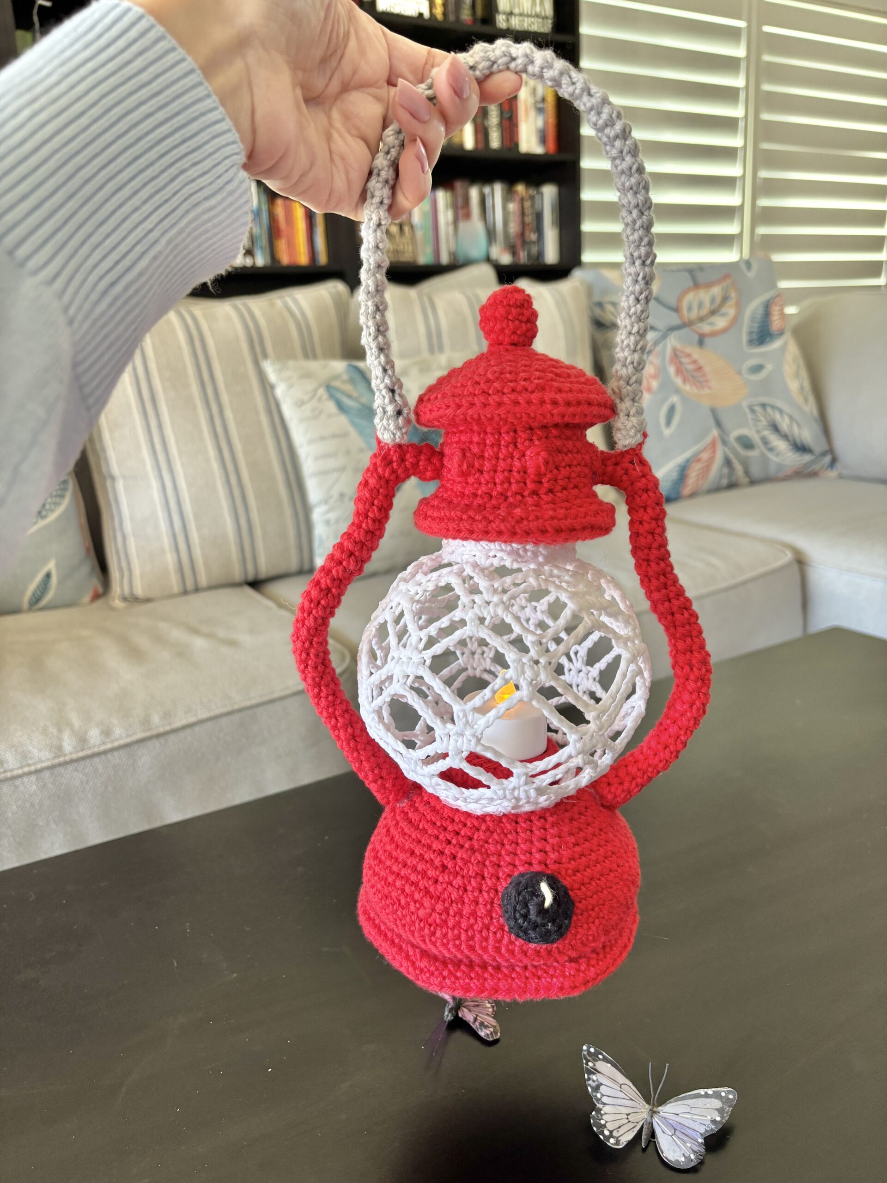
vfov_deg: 67.3
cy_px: 592
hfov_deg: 53.1
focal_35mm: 26
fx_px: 888
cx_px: 444
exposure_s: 1/62
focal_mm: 5.96
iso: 125
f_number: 1.6
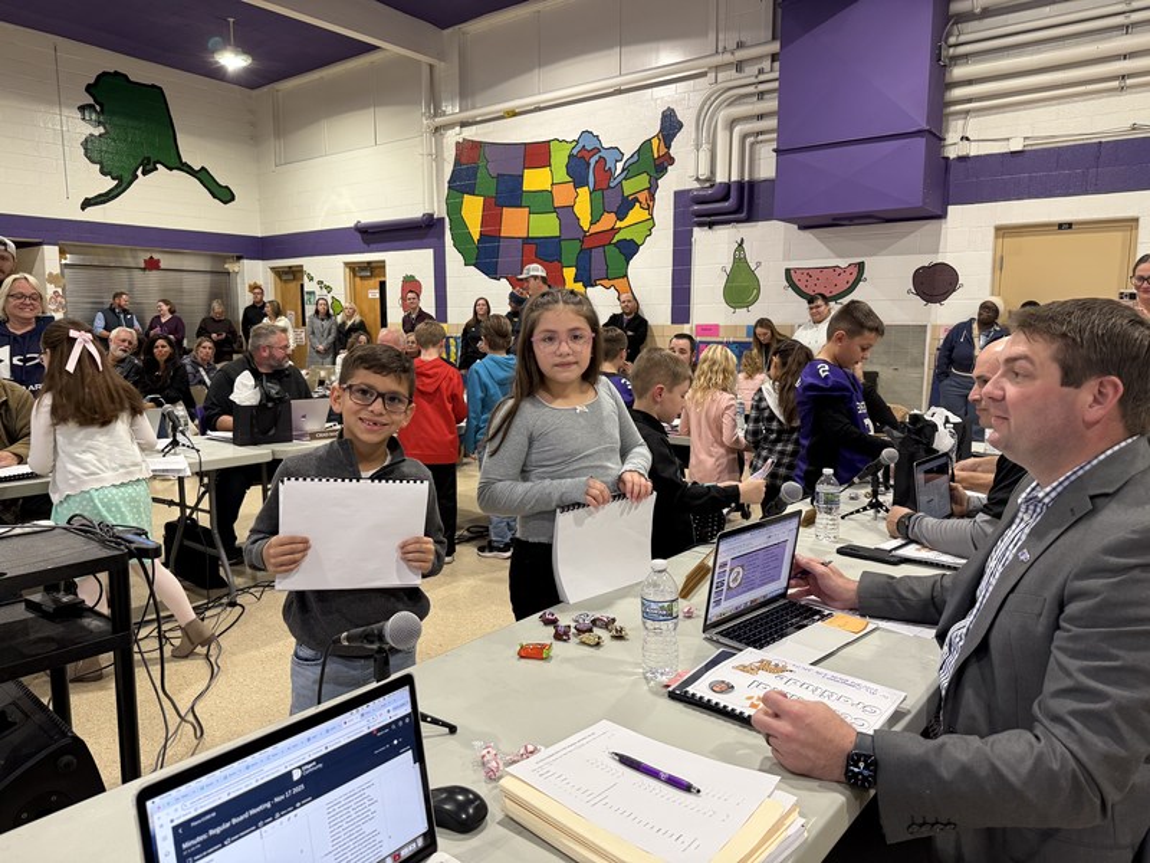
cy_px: 432
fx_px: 797
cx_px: 575
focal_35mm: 24
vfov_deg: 56.8
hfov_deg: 71.6
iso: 200
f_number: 1.78
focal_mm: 6.76
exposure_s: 1/60
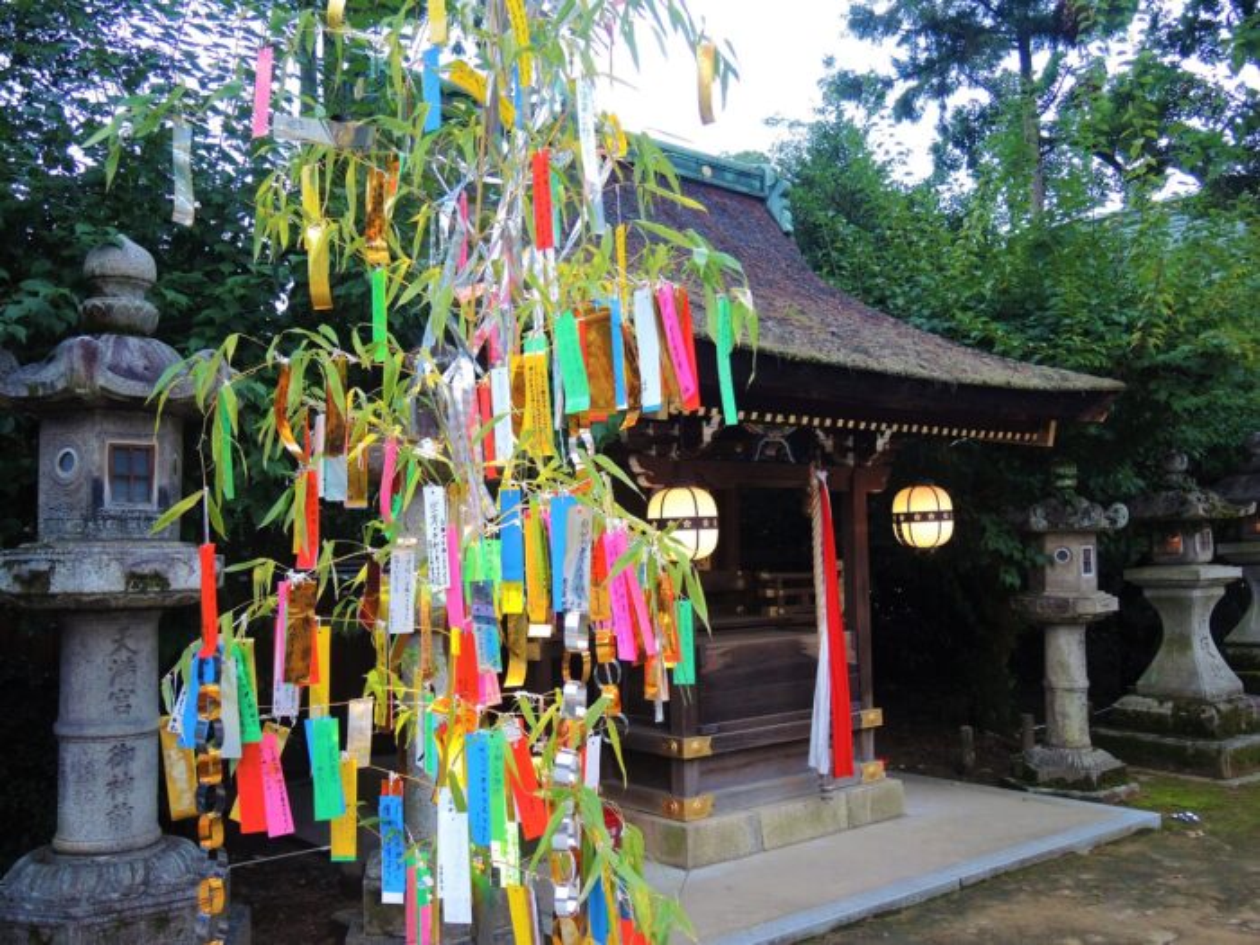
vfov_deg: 42.9
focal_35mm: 33
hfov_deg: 55.4
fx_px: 1201
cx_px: 630
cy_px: 472
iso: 250
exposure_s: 1/30
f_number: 2
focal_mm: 7
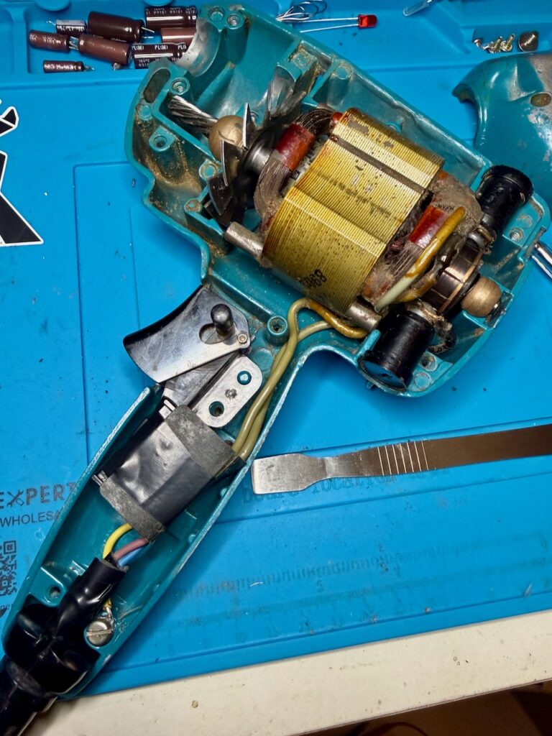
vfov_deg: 71.6
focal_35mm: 24
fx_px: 510
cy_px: 368
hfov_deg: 56.8
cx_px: 276
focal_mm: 2.22
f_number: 2.2
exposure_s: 1/121
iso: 250
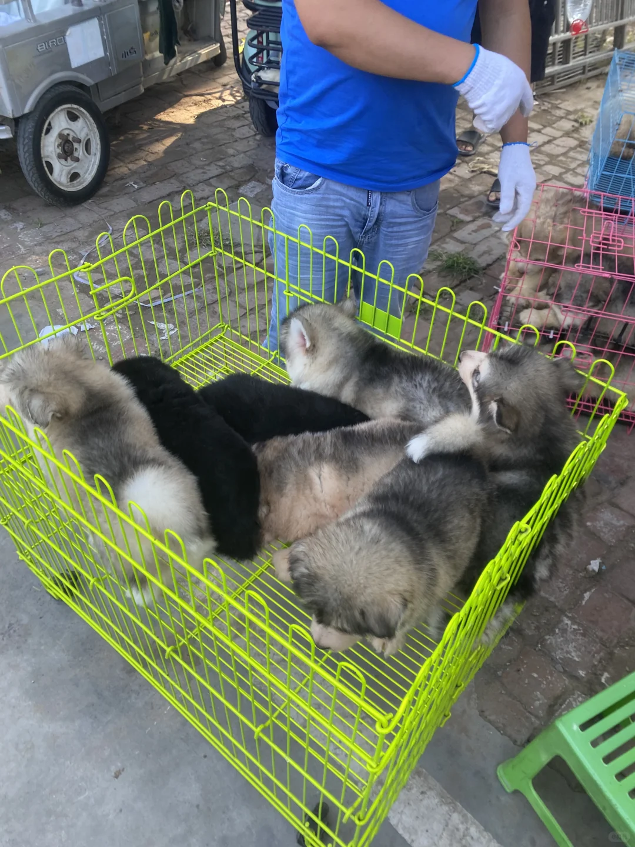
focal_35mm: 26
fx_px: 636
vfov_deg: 67.3
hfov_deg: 53.1
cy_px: 424
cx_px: 318
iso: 50
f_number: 1.8
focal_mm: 4.25
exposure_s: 1/121
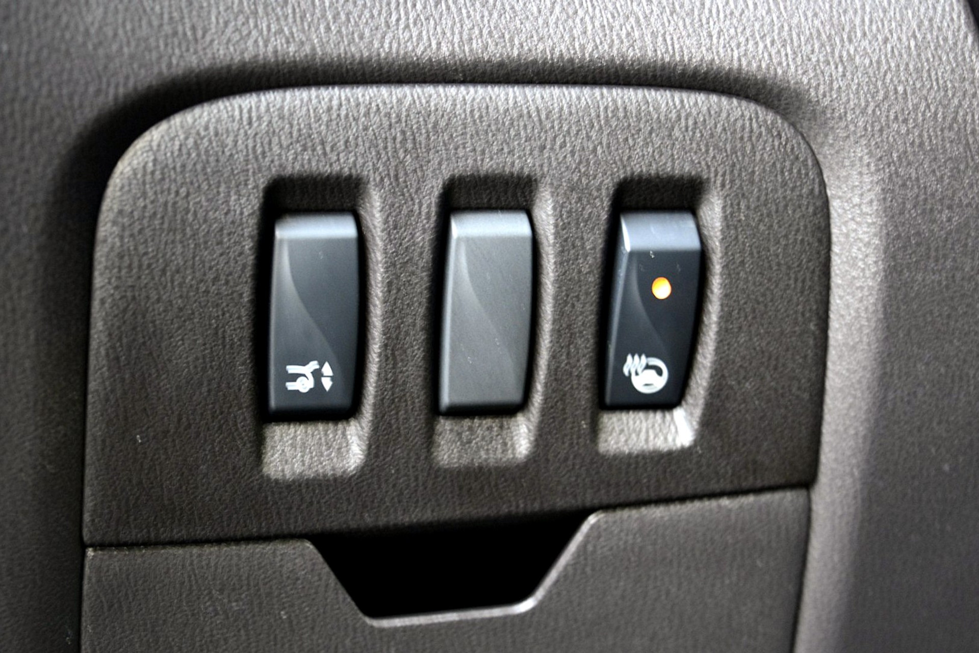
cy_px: 326
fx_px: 1958
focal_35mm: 72
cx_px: 490
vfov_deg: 18.9
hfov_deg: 28.1
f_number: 5.3
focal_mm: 48
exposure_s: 1/4
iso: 800
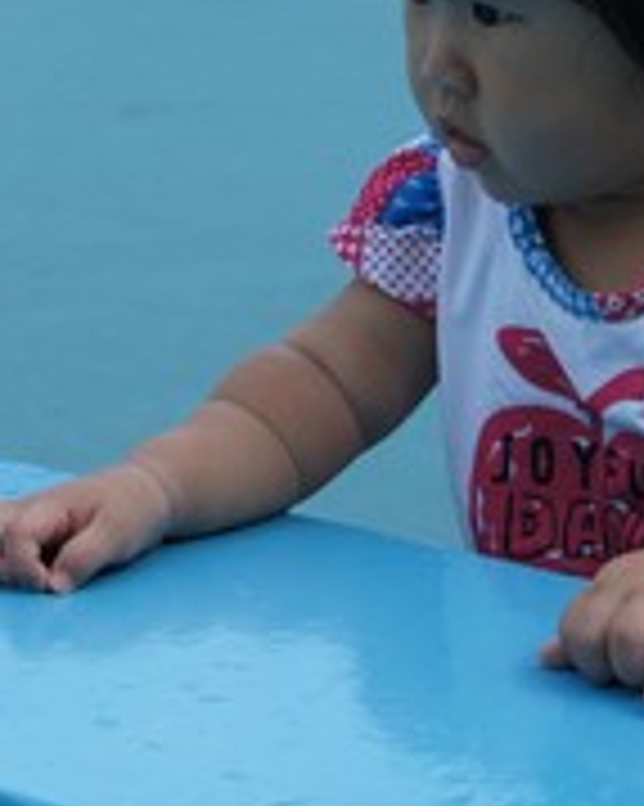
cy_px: 315
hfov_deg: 9.1
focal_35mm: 170
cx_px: 342
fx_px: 4054
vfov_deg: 11.4
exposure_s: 1/200
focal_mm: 54
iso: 200
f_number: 8
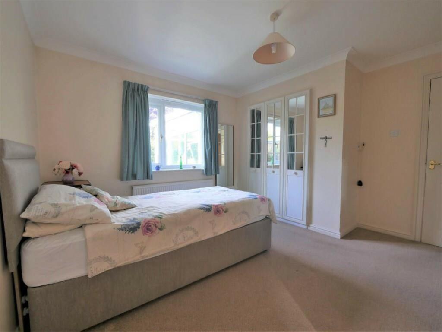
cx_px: 221
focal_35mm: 14
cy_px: 166
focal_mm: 7
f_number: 4
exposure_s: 1/60
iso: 250
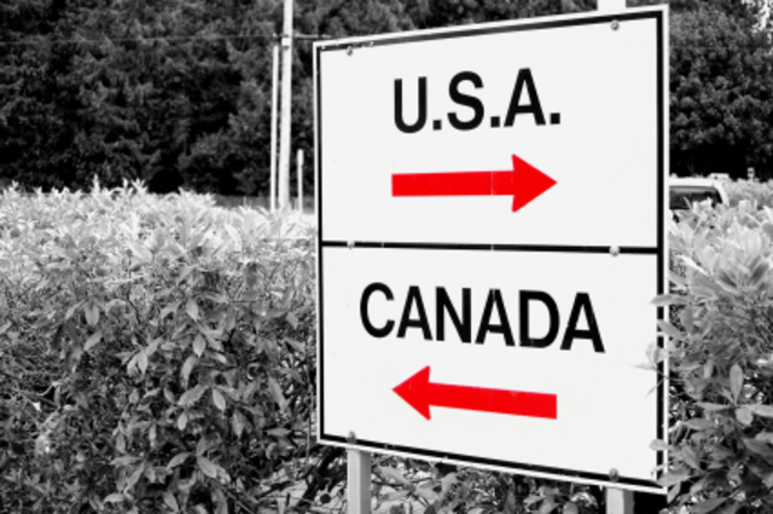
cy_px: 257
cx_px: 386
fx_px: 1448
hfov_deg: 29.9
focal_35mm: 68
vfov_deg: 20.1
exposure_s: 1/160
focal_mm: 45
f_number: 5.6
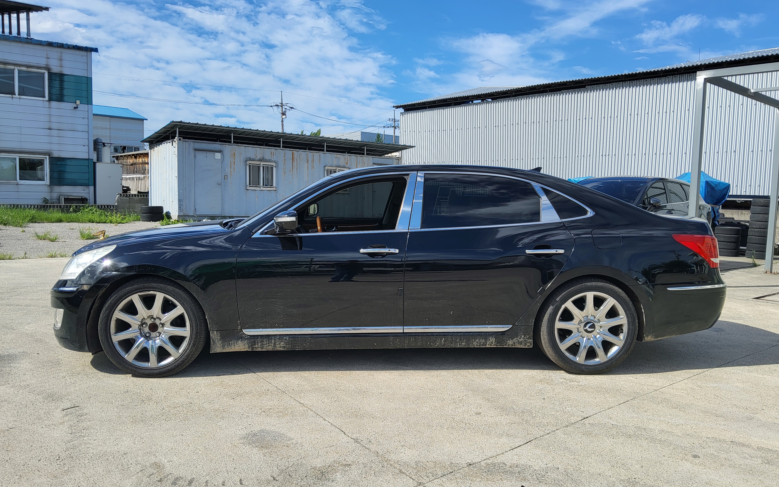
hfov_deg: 66.5
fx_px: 594
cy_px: 254
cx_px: 391
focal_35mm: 28
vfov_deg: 44.5
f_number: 1.8
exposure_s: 1/827
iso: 12
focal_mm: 3.98
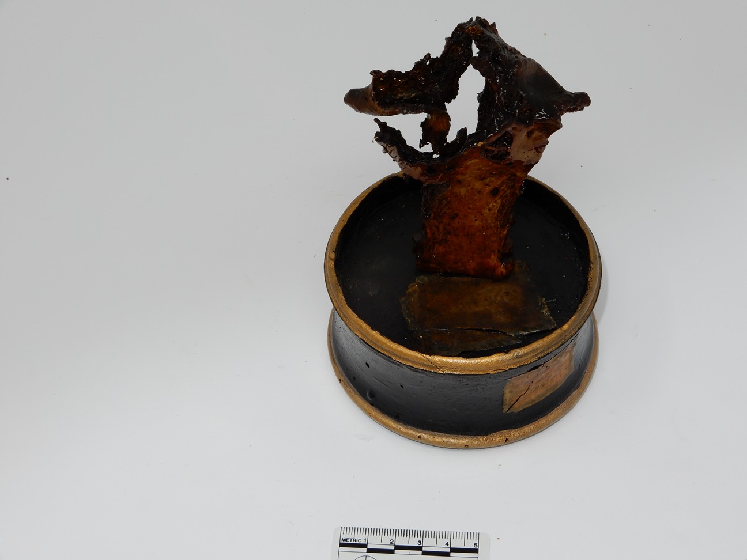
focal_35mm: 70
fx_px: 1511
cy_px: 280
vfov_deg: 21.0
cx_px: 374
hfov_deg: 27.8
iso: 80
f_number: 6.3
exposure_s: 1/40
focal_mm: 12.5
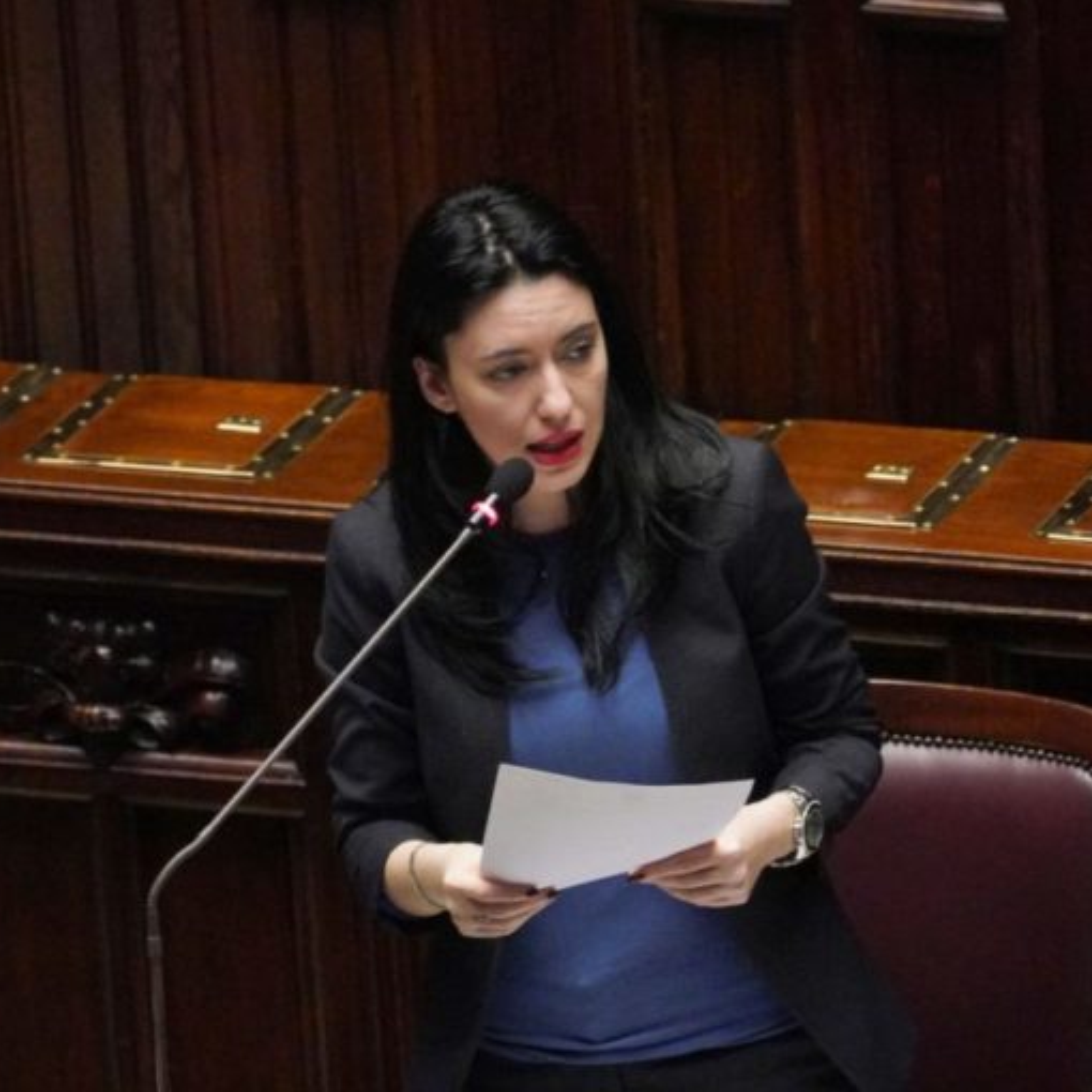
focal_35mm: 768
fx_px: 27410
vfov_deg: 2.3
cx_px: 651
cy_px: 546
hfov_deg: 2.3
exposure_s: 1/160
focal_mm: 400
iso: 12800
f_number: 5.6
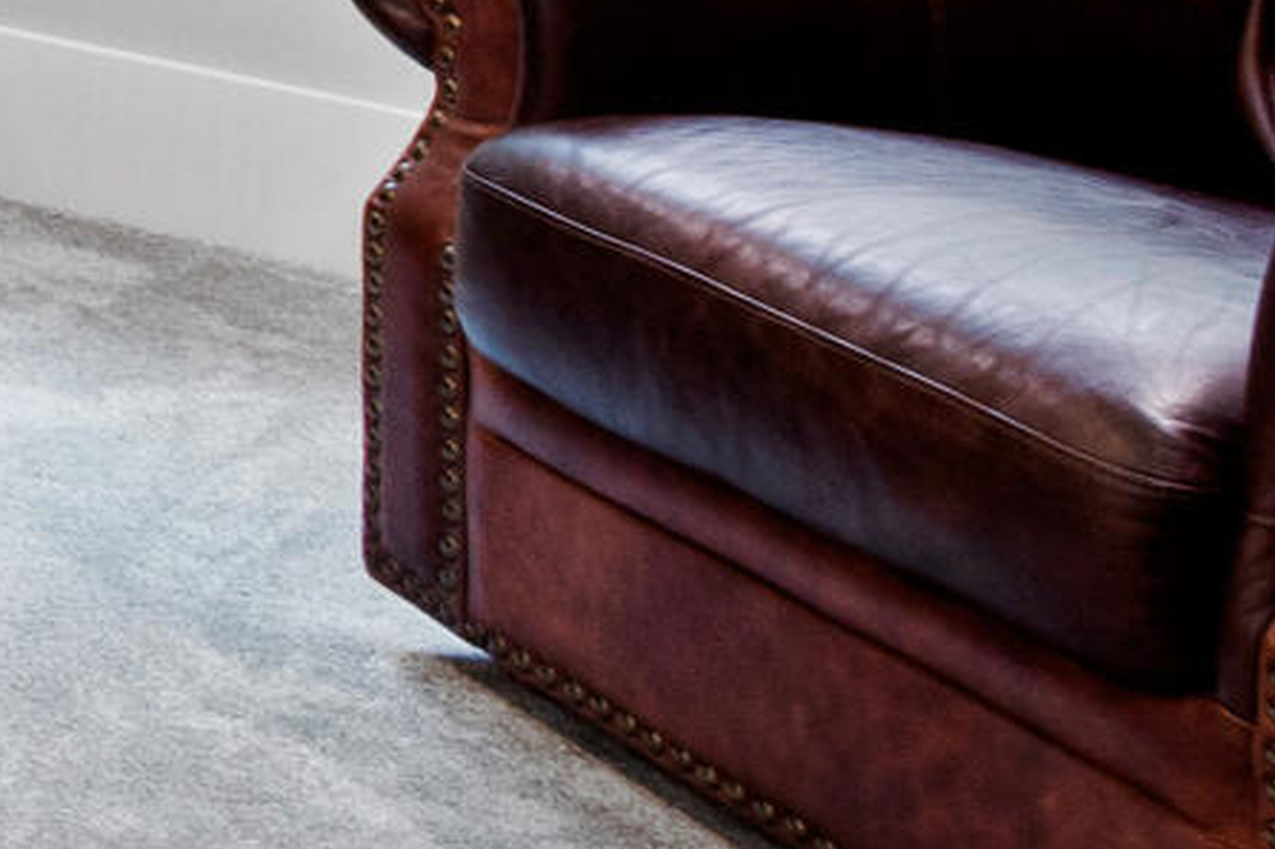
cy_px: -1046
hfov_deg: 12.1
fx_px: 3576
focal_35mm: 101
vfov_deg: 11.6
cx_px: -2336
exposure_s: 1/1.67
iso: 100
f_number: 8
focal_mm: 10
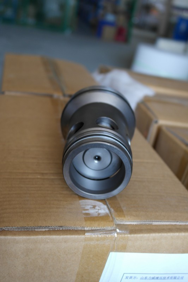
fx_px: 337
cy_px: 141
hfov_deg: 31.2
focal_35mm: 43
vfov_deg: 45.4
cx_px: 94
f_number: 4
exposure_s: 1/30
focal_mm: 28
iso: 400
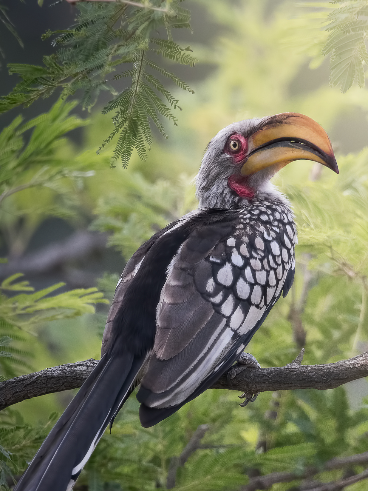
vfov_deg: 1.8
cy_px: 305
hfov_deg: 1.4
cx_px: 168
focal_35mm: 1077
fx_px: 15264
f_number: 7.1
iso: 1600
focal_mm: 600
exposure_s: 1/1000
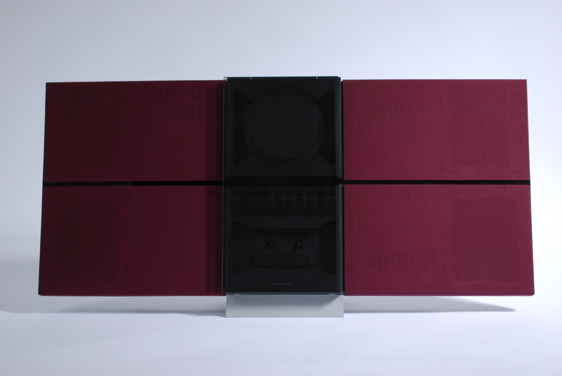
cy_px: 188
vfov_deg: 20.2
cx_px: 281
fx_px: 1055
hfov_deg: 29.8
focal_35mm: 68
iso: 100
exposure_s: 1/20
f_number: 7.1
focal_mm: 45
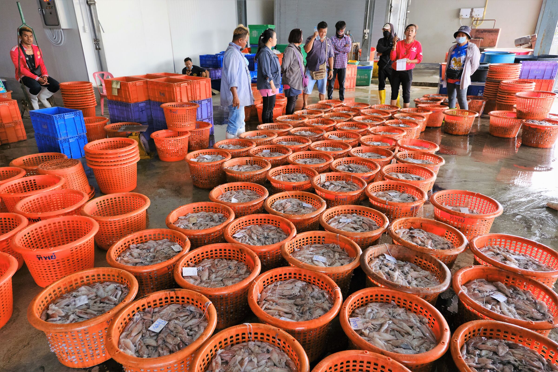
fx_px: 372
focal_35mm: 24
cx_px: 279
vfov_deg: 53.1
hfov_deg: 73.7
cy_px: 186
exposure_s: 1/125
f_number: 4
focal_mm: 16
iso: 2500
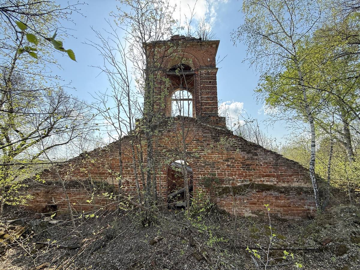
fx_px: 146
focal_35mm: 14
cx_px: 180
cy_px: 135
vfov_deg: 85.7
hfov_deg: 102.1
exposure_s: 1/413
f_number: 2.2
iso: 64
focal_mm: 2.22
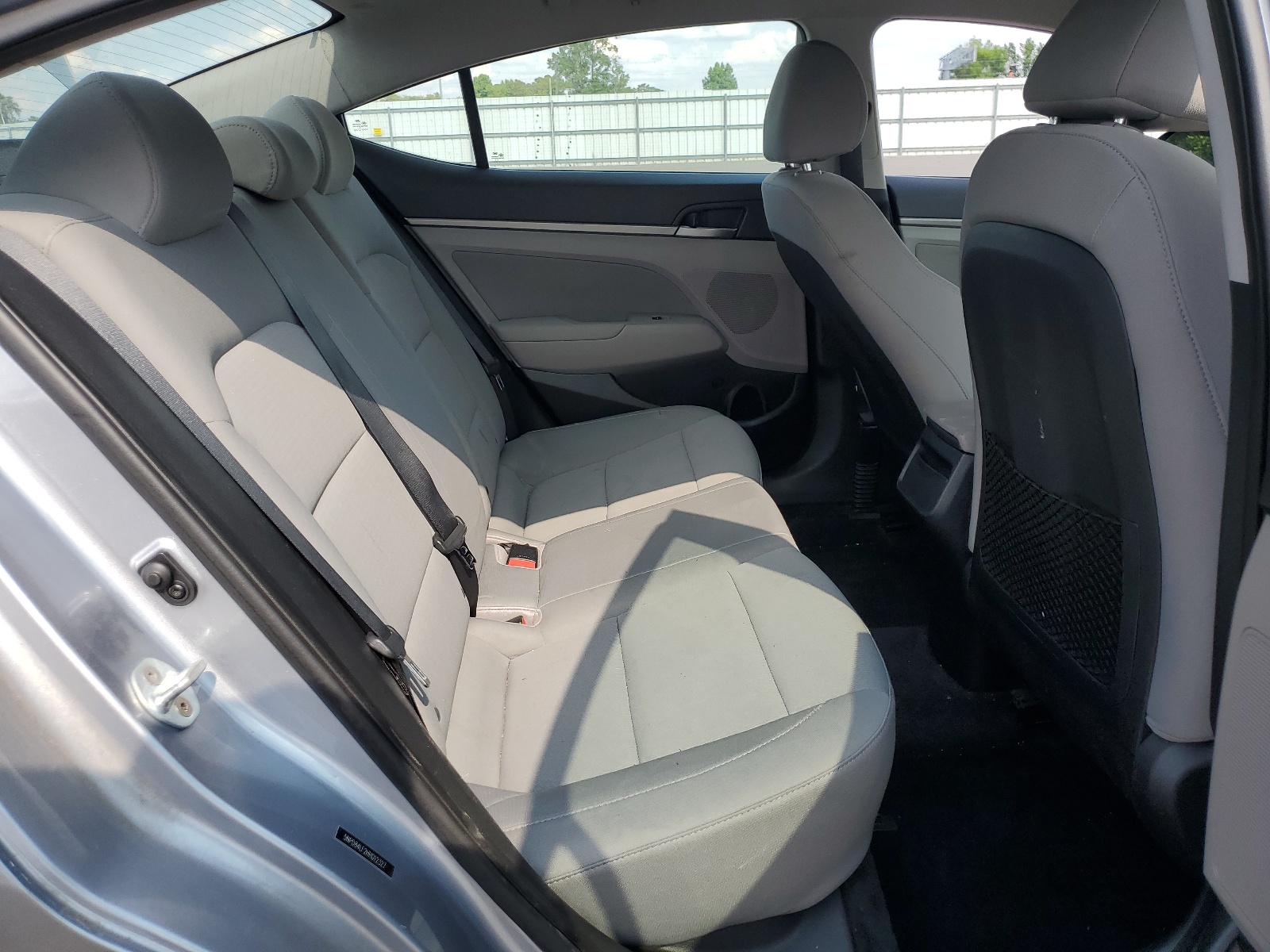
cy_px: 476
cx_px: 635
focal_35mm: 26
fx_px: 954
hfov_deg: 67.3
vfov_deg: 53.1
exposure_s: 1/1250
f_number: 1.5
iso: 50
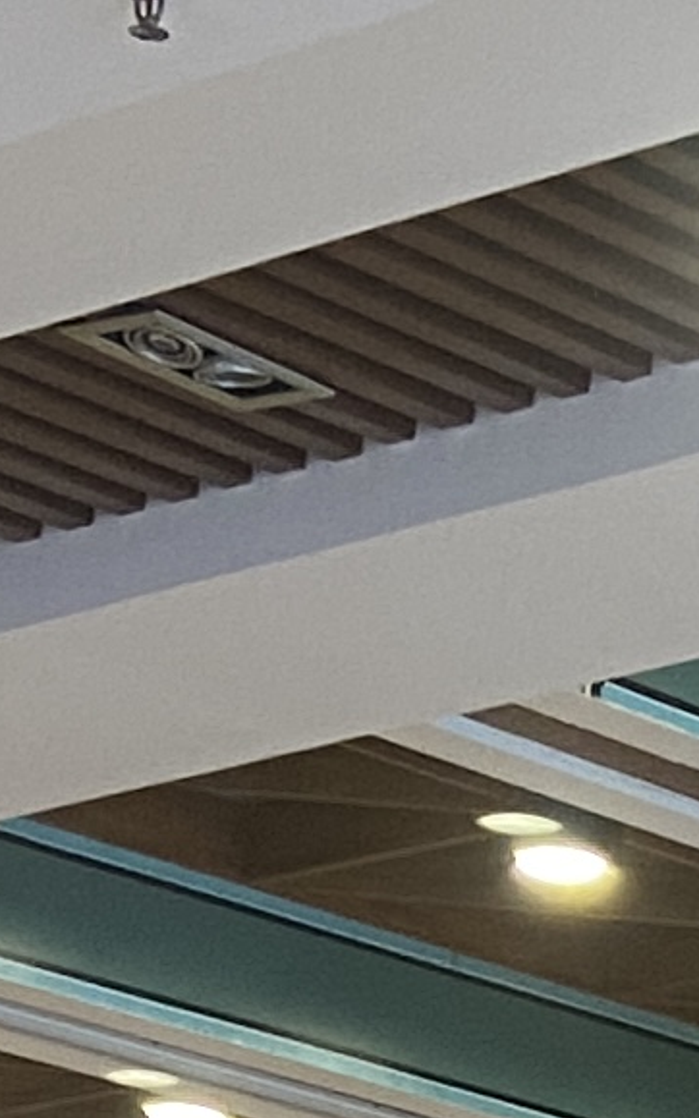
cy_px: 2331
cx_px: 1734
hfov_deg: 6.5
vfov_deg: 10.0
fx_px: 5851
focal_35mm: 192
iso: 125
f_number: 1.8
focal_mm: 4.25
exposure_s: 1/50
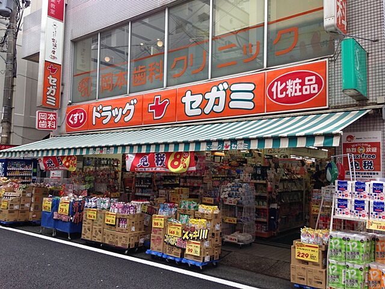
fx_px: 367
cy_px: 144
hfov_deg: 55.4
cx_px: 192
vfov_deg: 42.9
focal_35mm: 33
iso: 50
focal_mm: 4.12
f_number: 2.4
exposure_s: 1/202
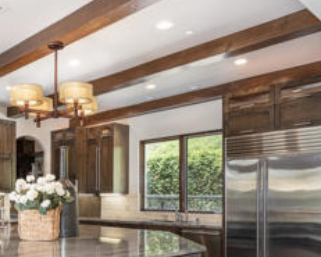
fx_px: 371
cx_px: 69
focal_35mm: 39
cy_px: 202
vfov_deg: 37.0
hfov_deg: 44.8
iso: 200
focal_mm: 15
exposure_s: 1/30
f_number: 8
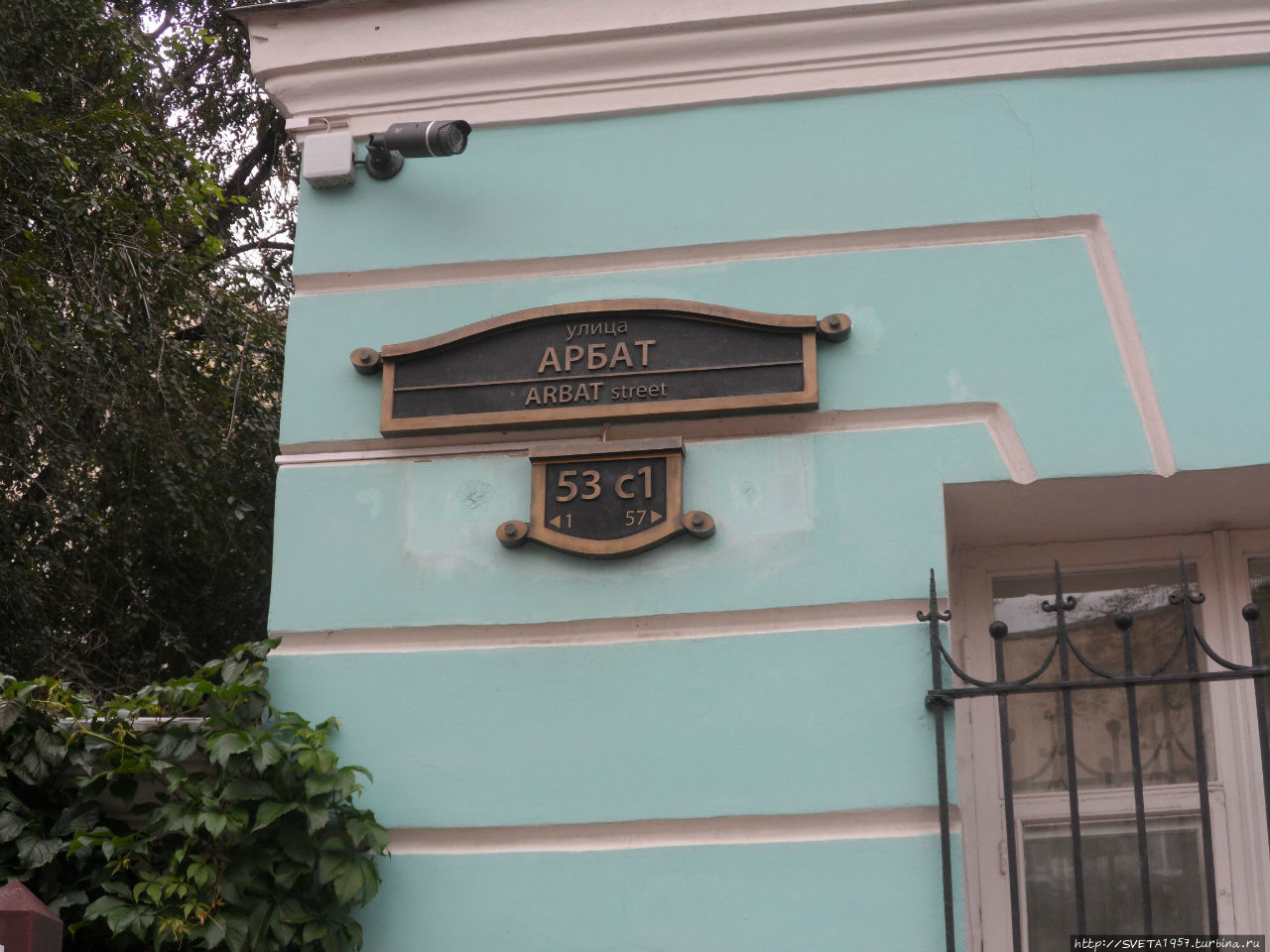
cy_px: 476
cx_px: 635
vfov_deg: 27.0
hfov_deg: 35.5
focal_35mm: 54
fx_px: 1981
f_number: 4.1
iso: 80
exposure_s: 1/90
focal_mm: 9.8
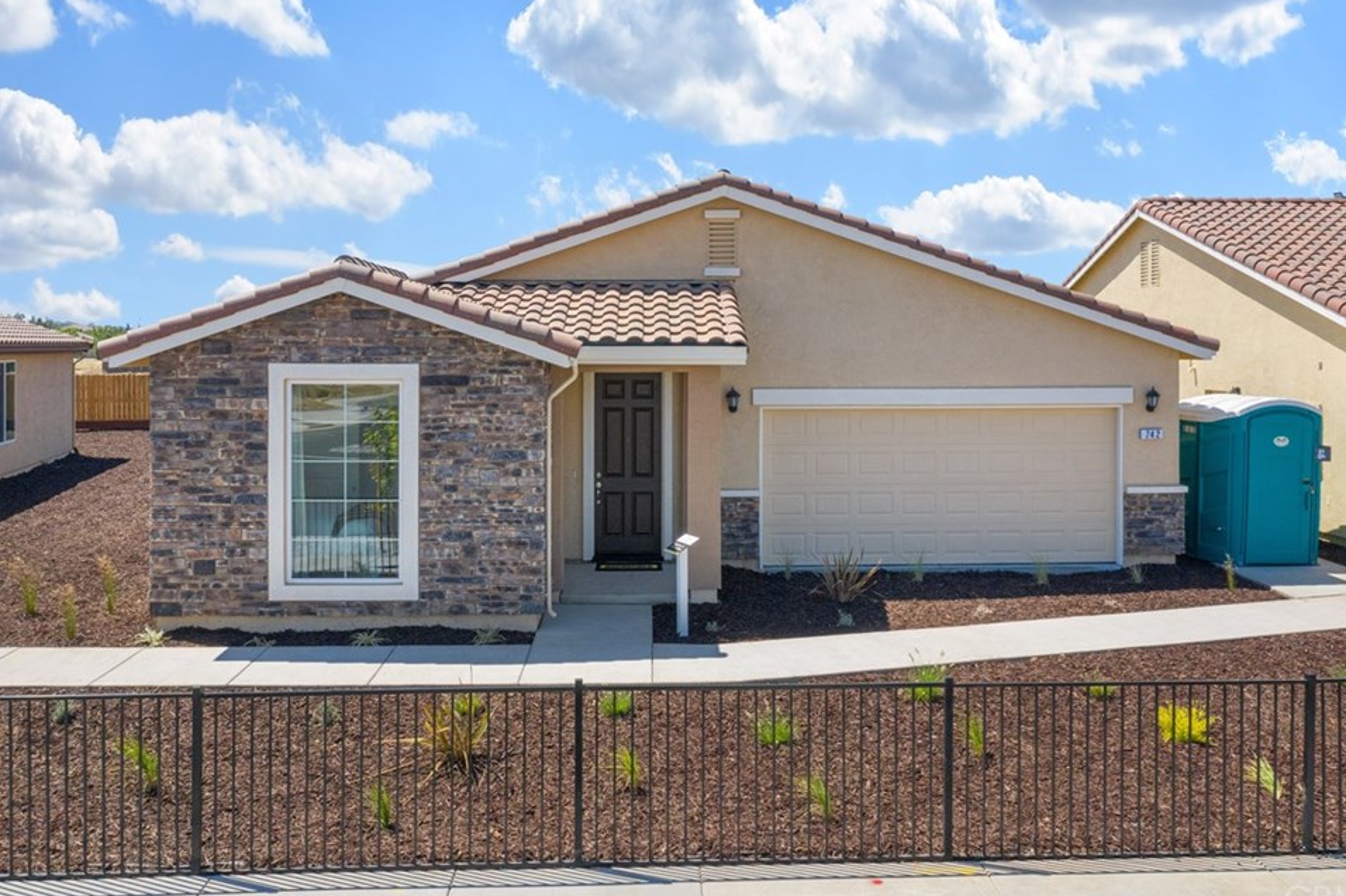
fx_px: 1121
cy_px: 432
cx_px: 677
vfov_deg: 43.6
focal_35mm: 30
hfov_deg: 61.9
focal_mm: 10.26
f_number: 6.3
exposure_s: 1/320
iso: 400
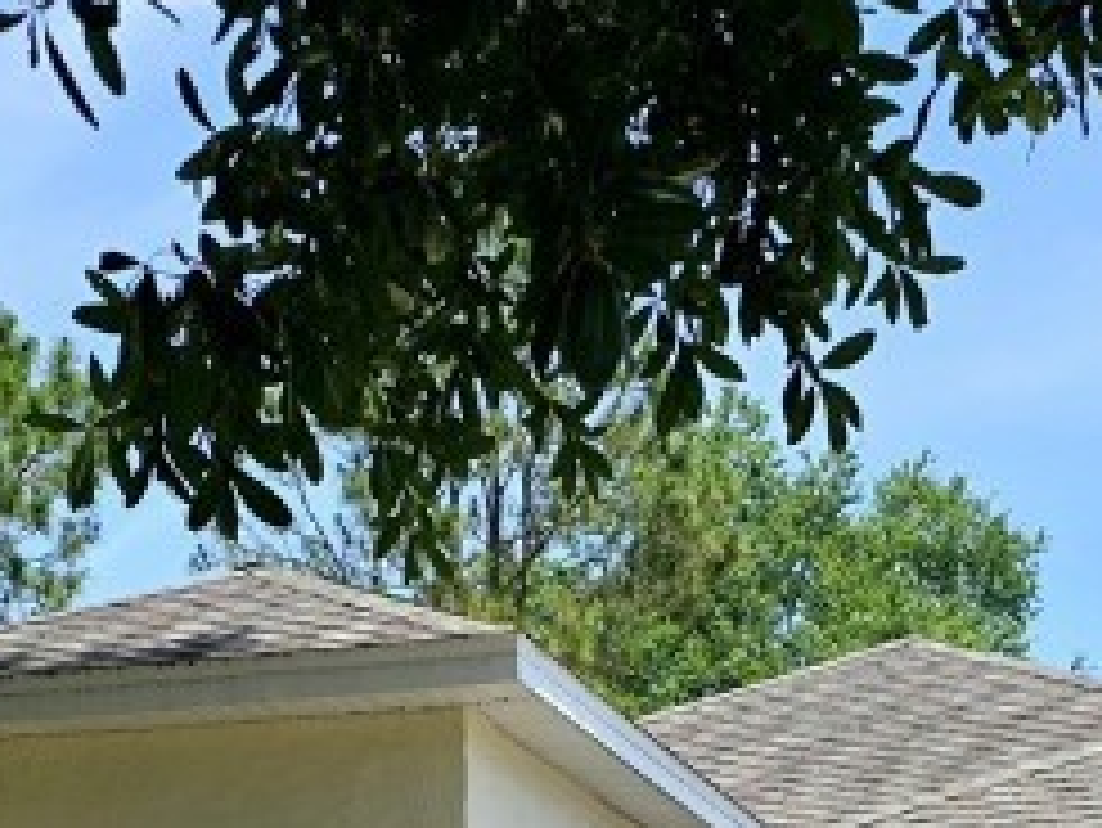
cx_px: 729
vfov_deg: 13.4
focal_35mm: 96
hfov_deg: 20.4
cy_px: 1629
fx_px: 3058
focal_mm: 6.3
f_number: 1.7
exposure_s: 1/833
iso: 12
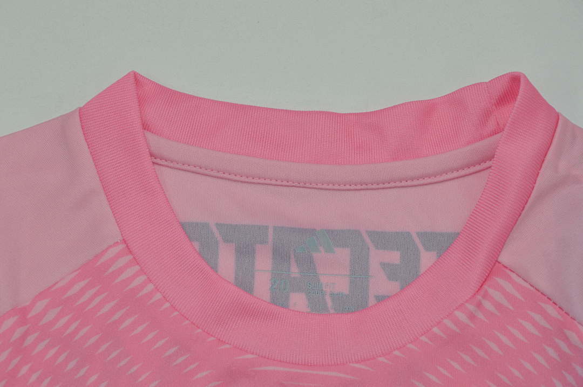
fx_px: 2548
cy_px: 194
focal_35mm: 158
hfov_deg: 13.1
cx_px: 292
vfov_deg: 8.7
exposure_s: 1/200
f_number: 13
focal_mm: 105
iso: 400
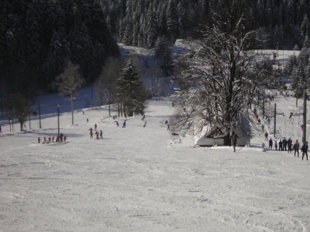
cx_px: 155
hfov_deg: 18.2
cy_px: 116
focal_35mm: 108
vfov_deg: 13.7
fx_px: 967
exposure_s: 1/932
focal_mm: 14.1
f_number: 4.7
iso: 50
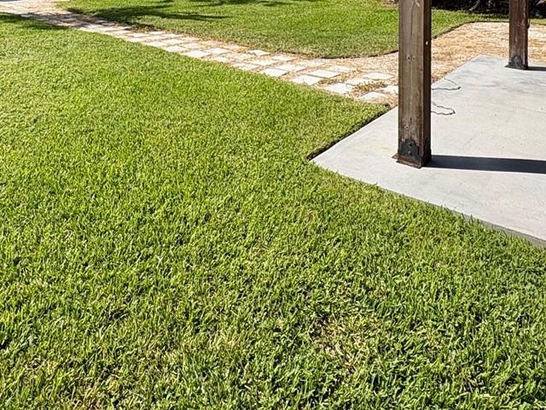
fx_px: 552
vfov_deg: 34.2
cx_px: 206
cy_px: -61
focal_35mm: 35
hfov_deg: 52.1
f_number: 2.2
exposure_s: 1/1927
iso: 50
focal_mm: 2.22
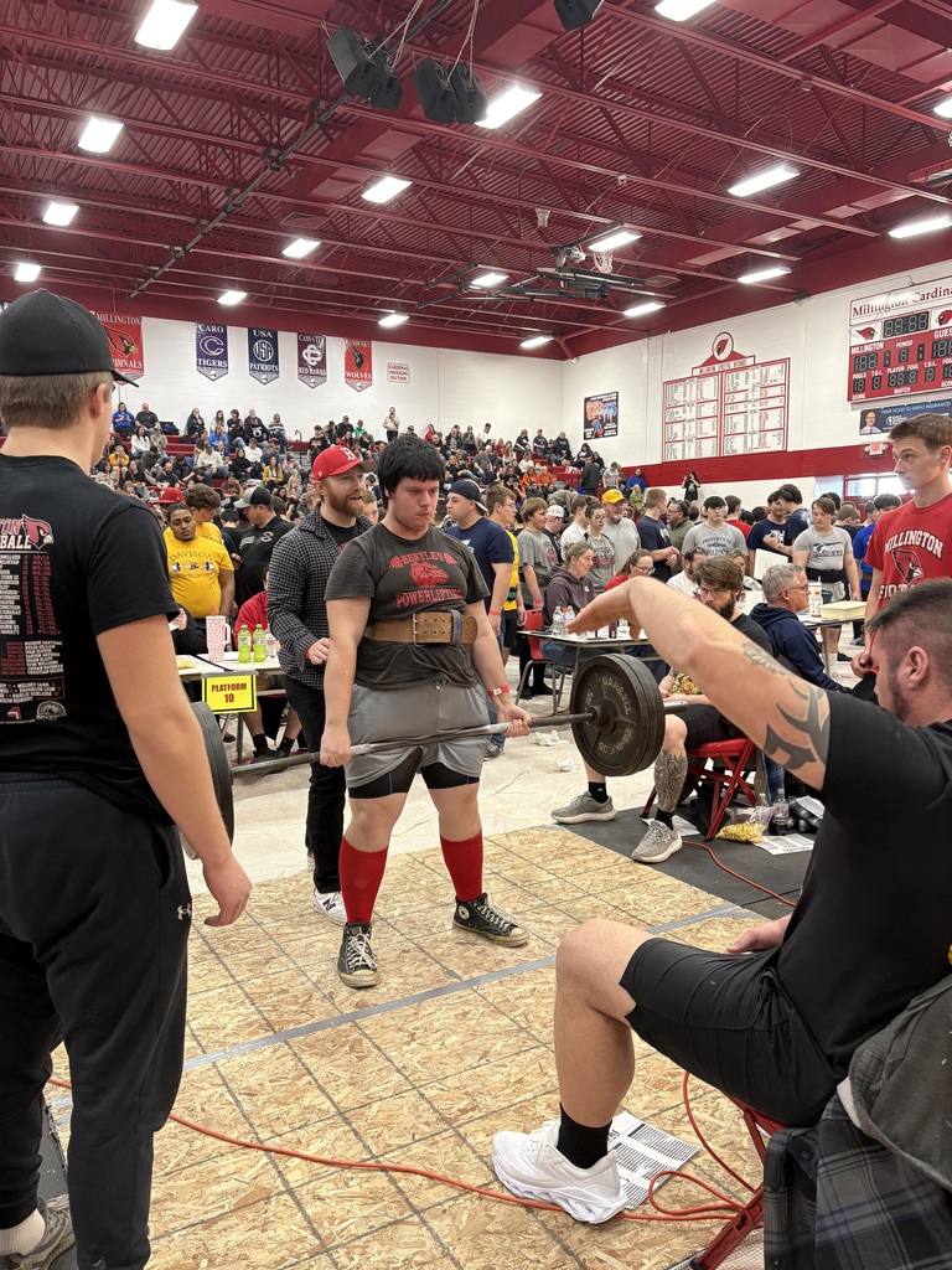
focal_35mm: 26
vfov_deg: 67.3
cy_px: 635
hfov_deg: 53.1
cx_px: 476
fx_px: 953
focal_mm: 5.96
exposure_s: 1/60
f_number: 1.6
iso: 200
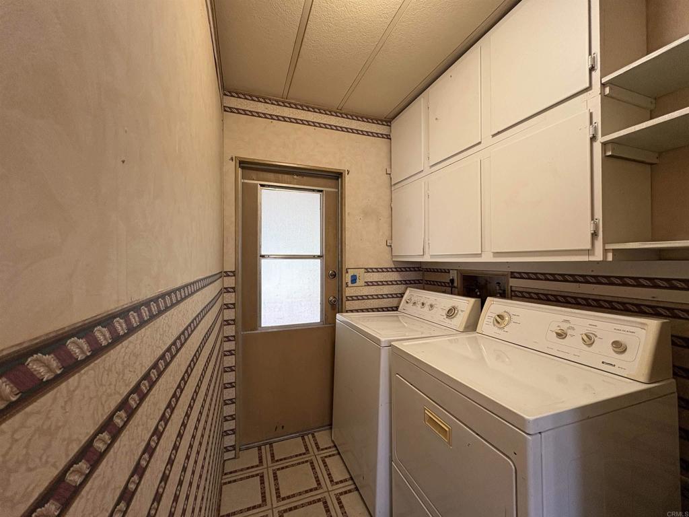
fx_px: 279
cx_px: 344
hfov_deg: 102.1
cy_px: 258
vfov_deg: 85.7
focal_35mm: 14
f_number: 2.2
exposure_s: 1/60
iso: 160
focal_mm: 2.22
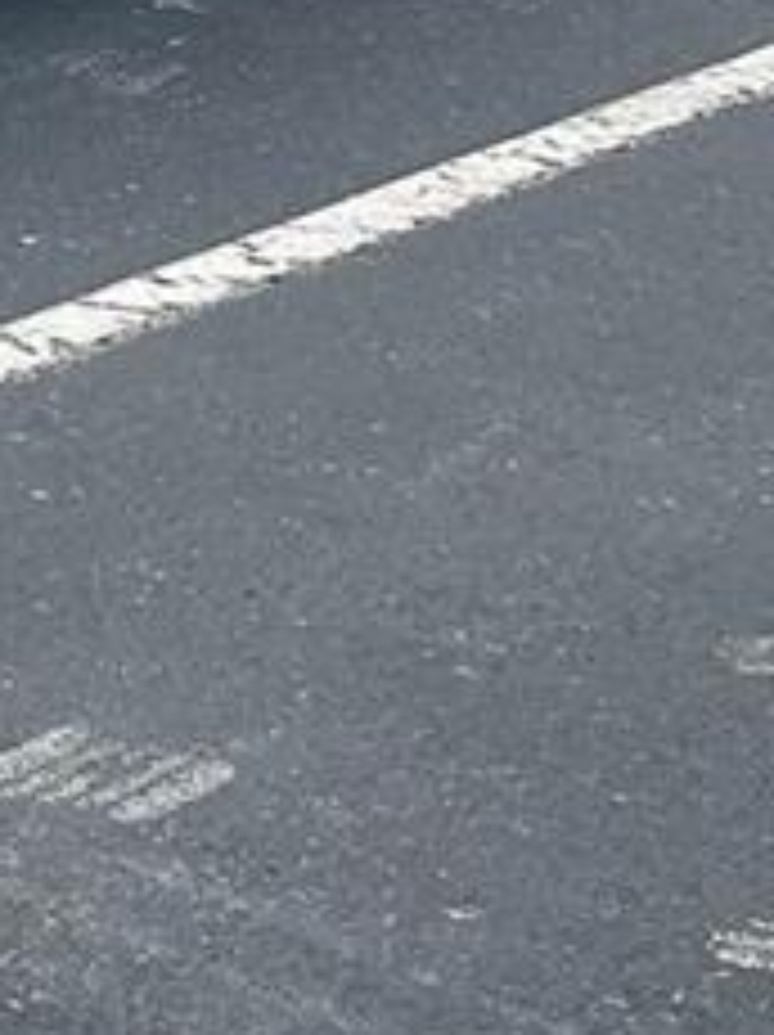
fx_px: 4988
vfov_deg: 11.2
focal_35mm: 167
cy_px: -706
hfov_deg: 8.6
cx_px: -522
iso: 32
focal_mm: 5.1
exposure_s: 1/1279
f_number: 1.6
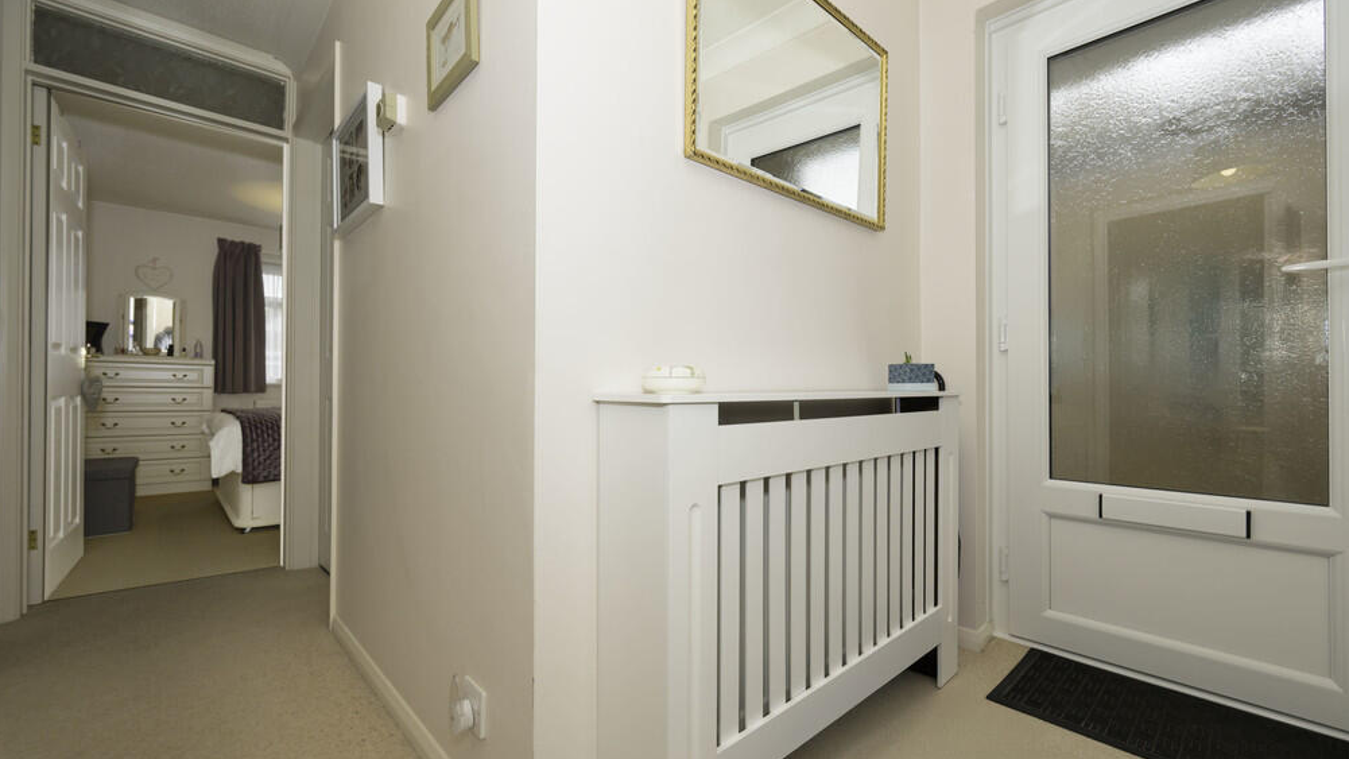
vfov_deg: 70.4
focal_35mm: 15
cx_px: 685
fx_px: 537
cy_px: 413
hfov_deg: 103.0
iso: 320
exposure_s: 1/160
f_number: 7.1
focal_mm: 14
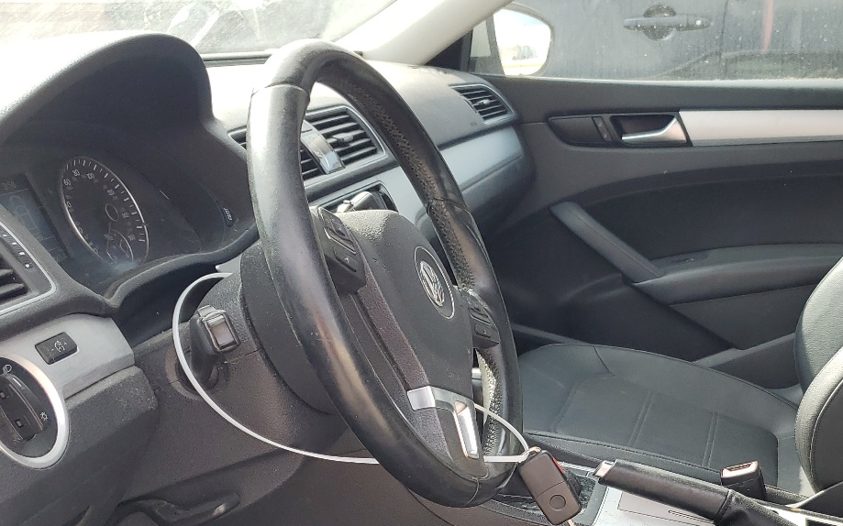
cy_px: 521
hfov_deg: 40.6
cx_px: 638
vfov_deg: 25.6
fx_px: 1103
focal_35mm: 48
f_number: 1.5
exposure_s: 1/500
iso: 50
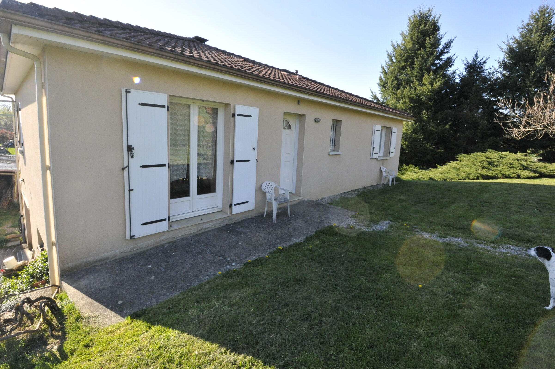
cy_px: 175
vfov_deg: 73.5
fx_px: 246
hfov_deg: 96.8
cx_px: 277
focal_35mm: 16
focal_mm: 10
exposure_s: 1/400
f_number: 10
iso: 800
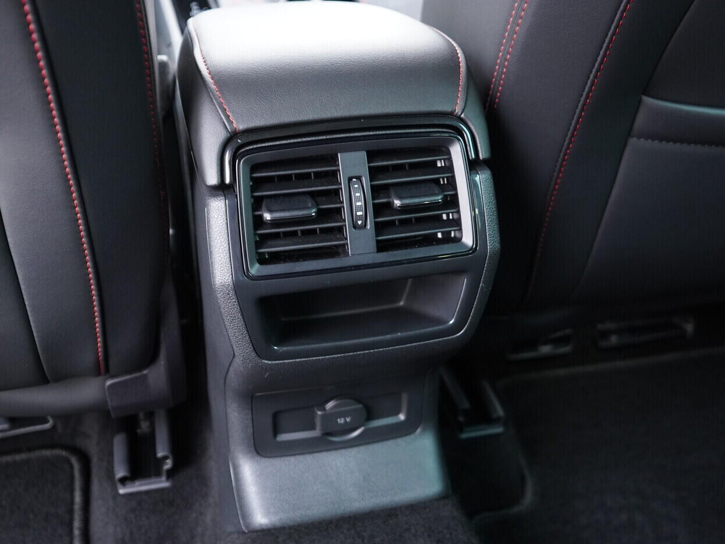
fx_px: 838
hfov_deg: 46.8
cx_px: 344
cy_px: 275
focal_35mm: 40
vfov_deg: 36.0
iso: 1600
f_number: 2.8
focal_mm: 24
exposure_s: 1/40
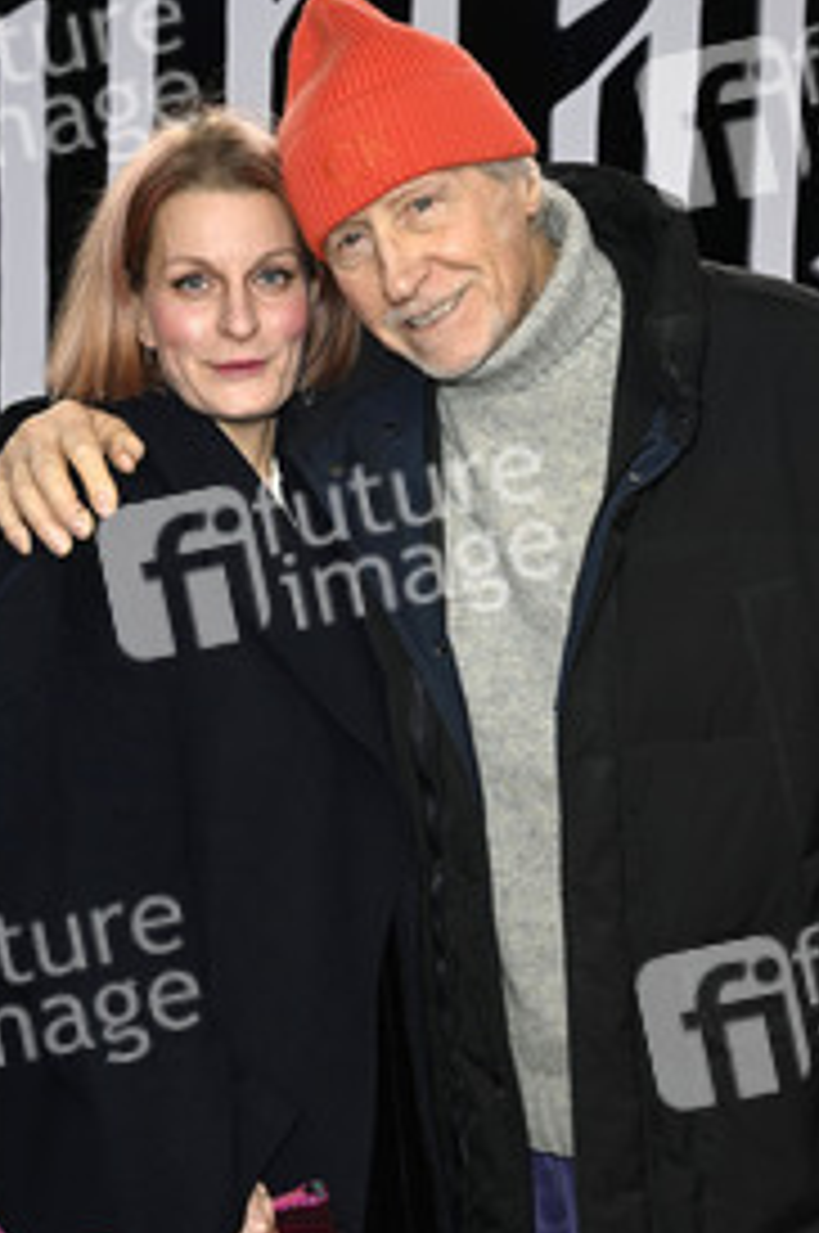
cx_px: 459
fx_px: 2497
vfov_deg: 27.6
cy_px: 778
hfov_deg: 18.6
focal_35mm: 73
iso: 1250
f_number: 5.6
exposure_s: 1/250
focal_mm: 50
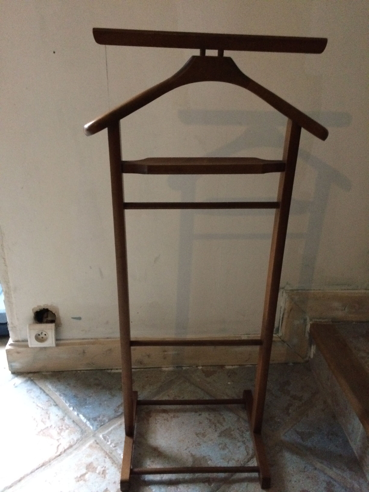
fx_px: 412
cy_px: 246
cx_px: 184
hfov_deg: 48.2
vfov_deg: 61.7
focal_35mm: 29
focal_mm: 4.15
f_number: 2.2
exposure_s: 1/17
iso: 640
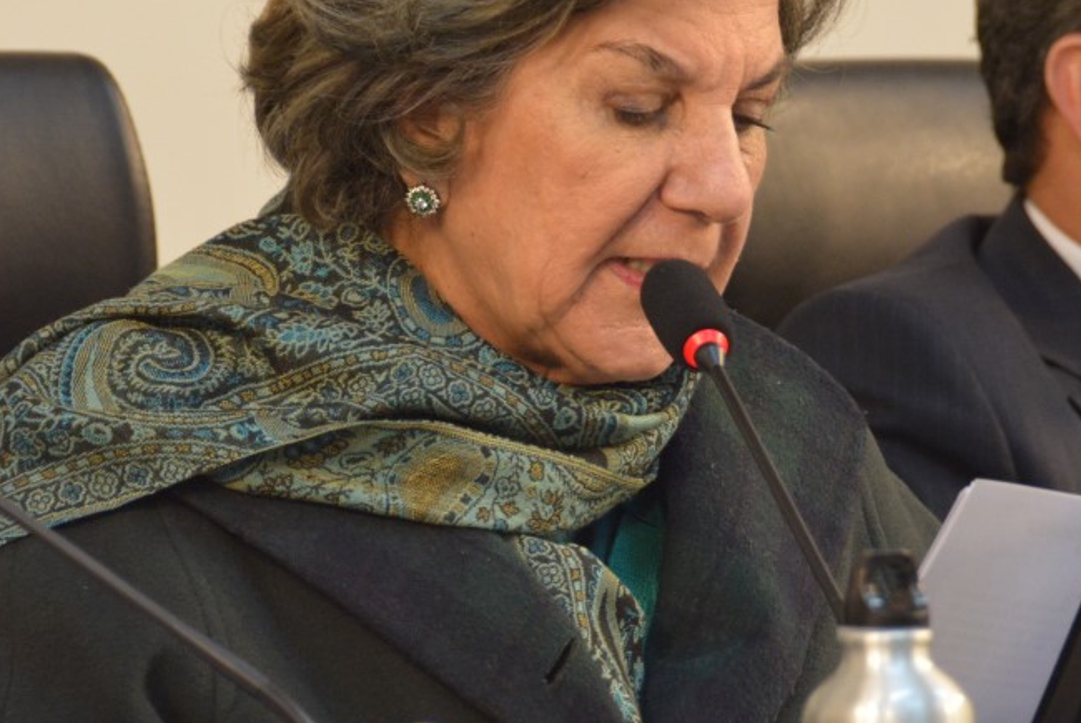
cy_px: 286
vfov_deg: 2.6
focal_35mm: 530
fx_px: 15932
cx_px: 538
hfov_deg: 3.9
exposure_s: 1/125
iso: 2000
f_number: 5.6
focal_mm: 200
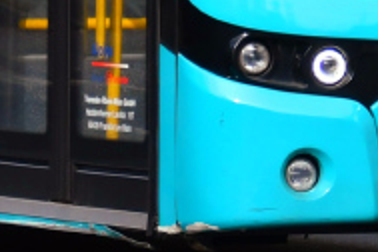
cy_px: -339
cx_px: 82
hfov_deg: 2.2
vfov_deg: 1.4
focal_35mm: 948
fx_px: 9953
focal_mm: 92
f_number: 5
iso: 400
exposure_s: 1/1250
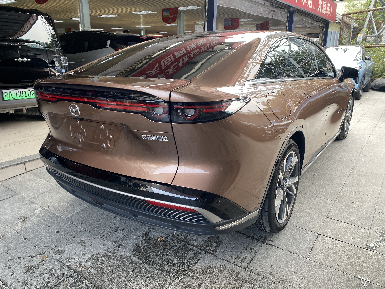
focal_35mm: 26
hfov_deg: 67.3
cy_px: 144
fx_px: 289
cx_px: 192
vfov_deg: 53.1
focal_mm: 4.25
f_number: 1.8
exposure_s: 1/122
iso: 40
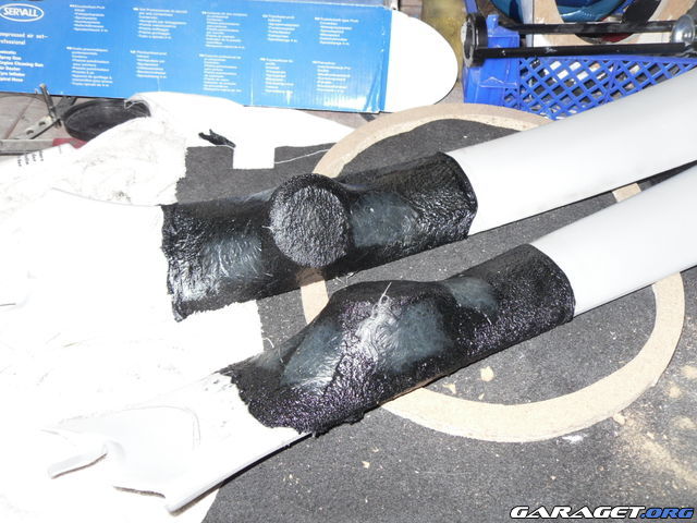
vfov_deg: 40.7
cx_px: 348
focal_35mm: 35
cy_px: 262
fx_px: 705
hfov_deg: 52.6
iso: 80
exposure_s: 1/45
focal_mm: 6.3
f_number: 3.5
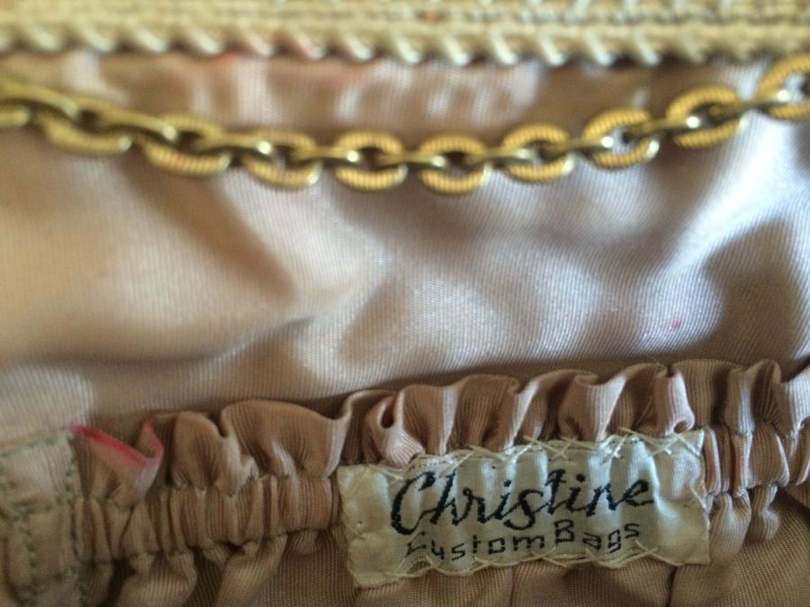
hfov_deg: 61.7
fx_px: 679
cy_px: 304
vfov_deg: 48.2
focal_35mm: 29
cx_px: 405
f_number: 2.2
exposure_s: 1/30
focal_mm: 4.15
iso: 250
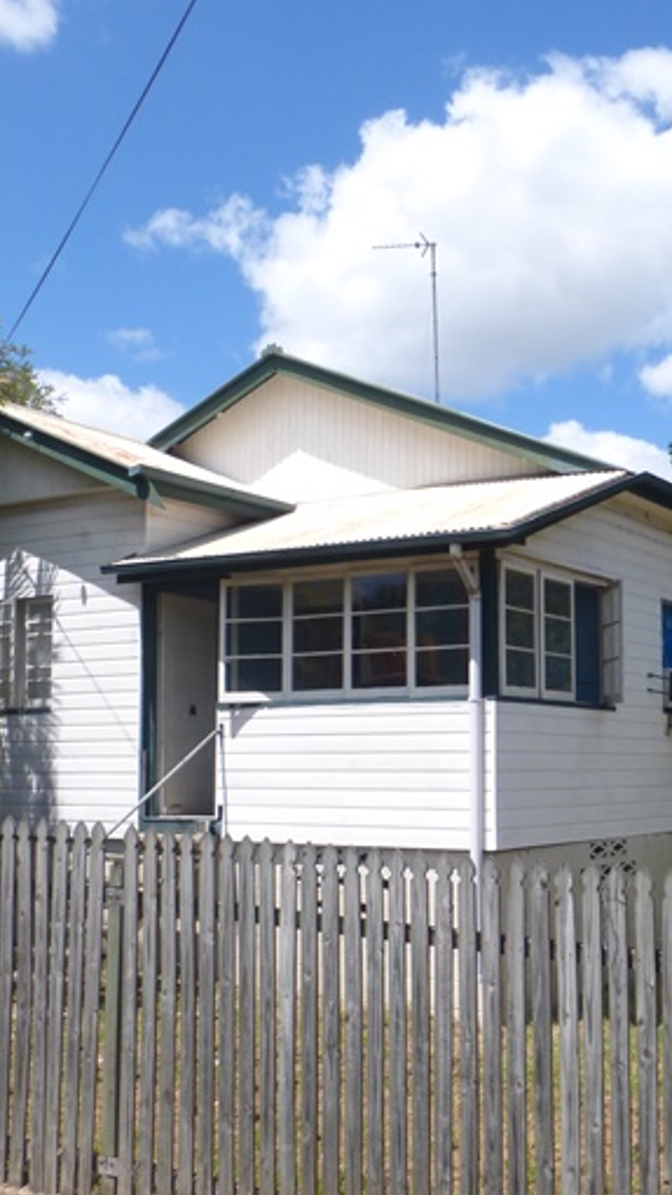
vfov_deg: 49.2
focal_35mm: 41
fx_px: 1298
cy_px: 701
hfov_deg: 28.6
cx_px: 503
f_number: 4
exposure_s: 1/800
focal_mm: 4.3
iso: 100
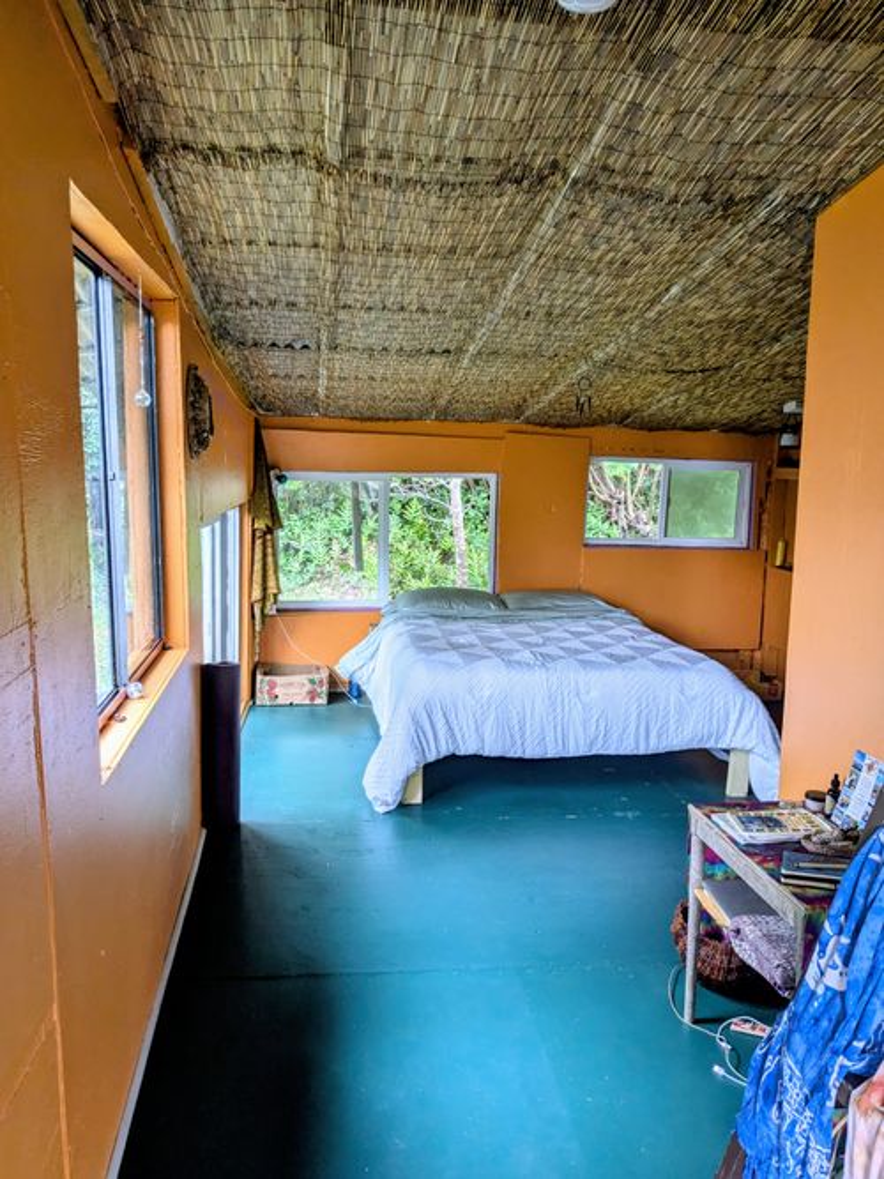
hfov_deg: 51.3
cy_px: 590
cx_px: 442
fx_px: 920
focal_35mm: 27
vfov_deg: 65.3
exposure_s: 1/120
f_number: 1.73
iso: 81
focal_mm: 4.38
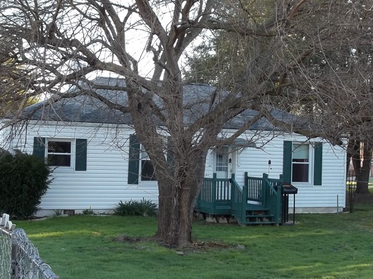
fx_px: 571
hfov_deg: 36.1
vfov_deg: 27.5
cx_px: 162
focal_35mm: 53
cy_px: 158
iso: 64
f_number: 3.3
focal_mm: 5.9
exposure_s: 1/80
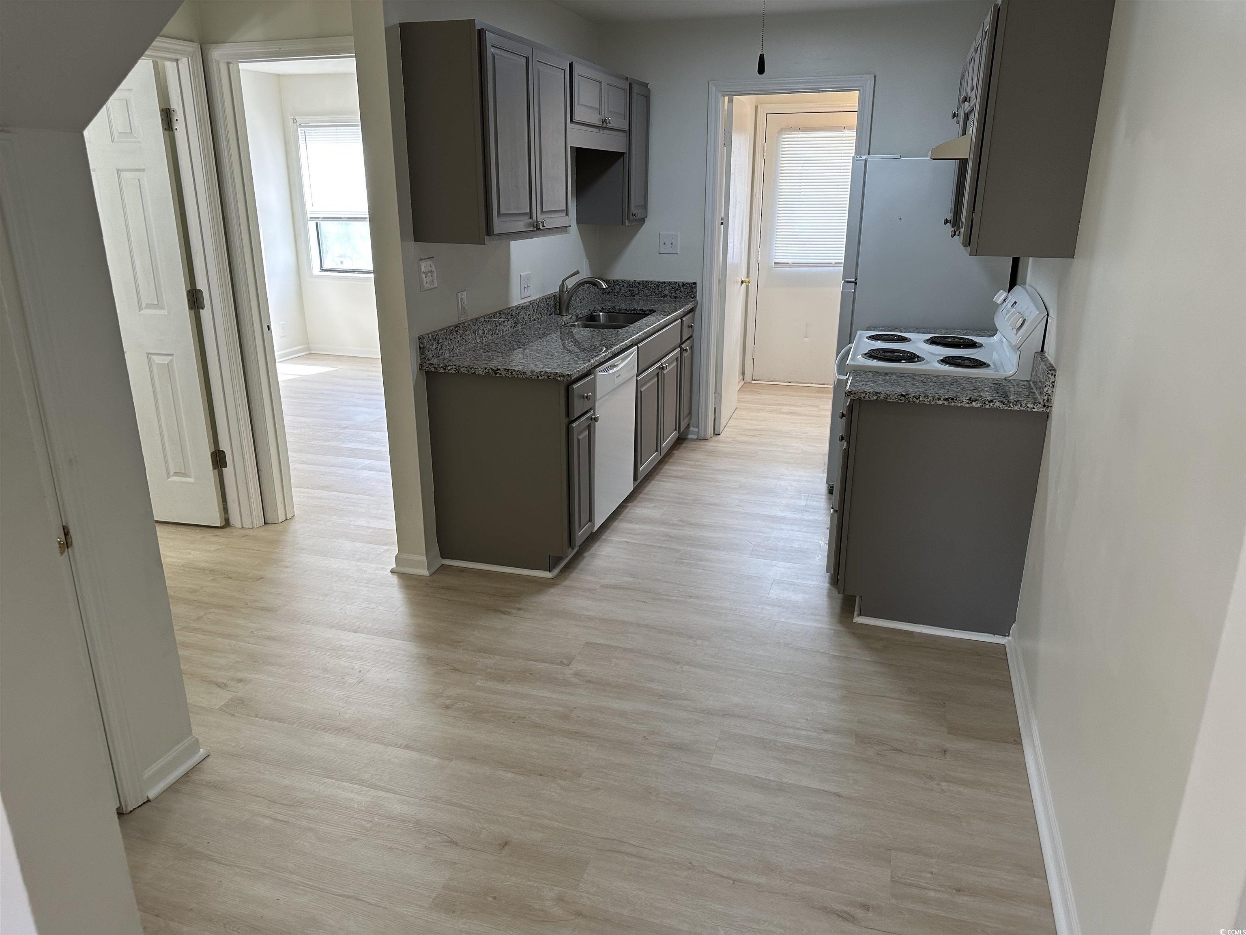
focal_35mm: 24
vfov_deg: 56.8
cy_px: 468
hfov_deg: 71.6
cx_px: 623
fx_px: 864
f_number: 1.78
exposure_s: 1/120
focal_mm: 6.86
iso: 125
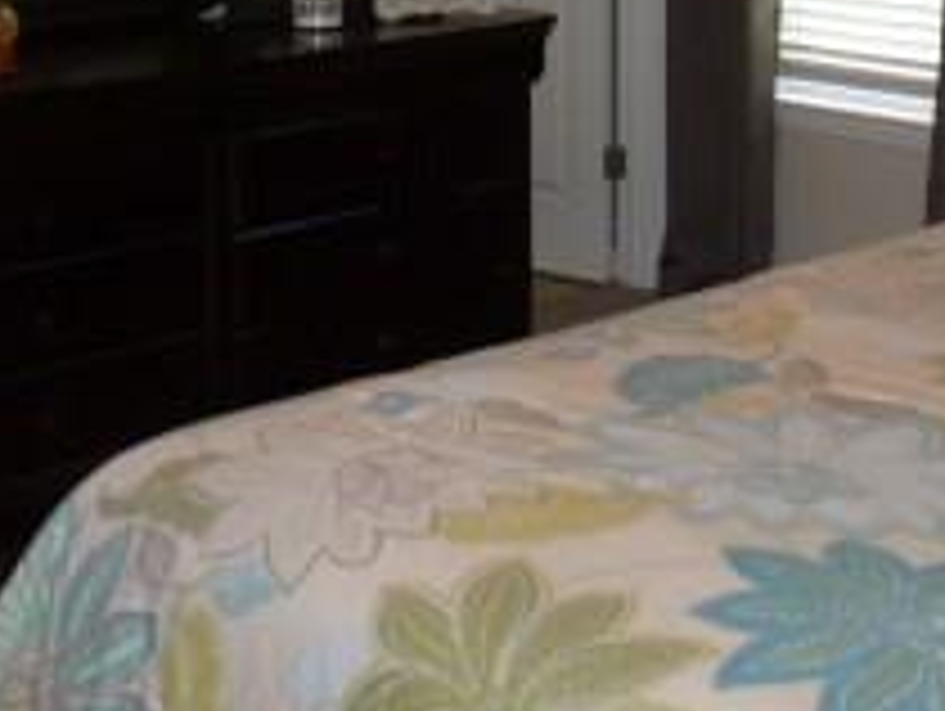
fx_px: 1995
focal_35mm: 73
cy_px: -72
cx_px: 342
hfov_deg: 26.5
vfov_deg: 19.4
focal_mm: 4.3
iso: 250
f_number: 3.3
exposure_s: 1/60
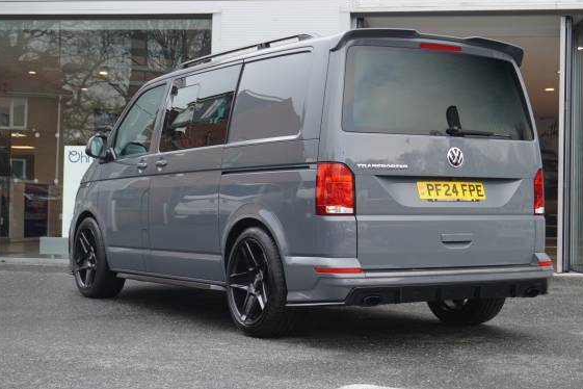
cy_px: 168
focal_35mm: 65
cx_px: 321
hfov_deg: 30.9
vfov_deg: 20.9
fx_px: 1053
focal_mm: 38
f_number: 5.6
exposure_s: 1/160
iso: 640
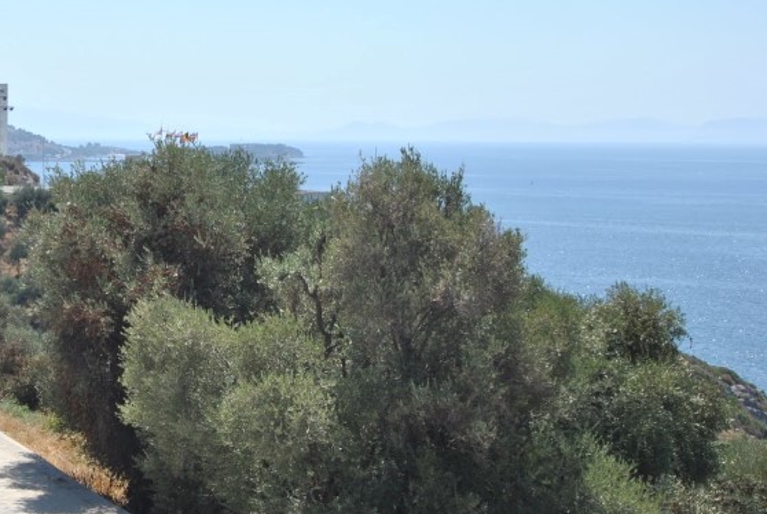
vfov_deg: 18.5
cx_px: -14
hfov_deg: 25.8
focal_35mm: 74
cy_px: 265
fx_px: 1579
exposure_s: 1/250
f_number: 8
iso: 100
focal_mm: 24
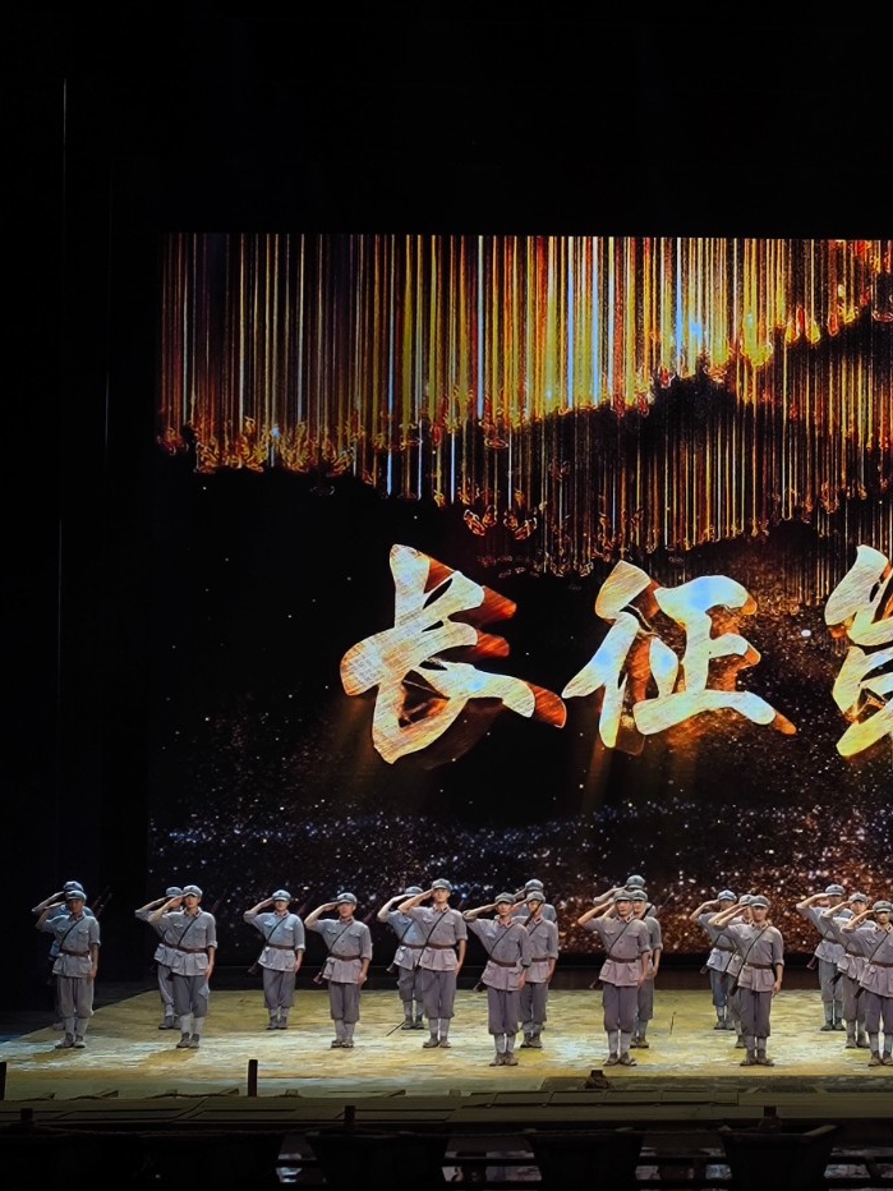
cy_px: 681
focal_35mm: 79
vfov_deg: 24.7
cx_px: 873
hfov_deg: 18.2
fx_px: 2717
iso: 100
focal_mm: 5.35
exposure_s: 1/100
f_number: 1.7
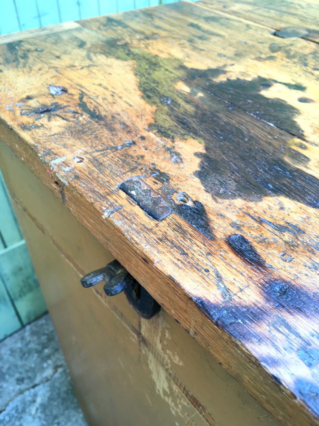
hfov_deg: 48.2
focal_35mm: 29
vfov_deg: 61.7
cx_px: 160
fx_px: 356
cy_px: 213
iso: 32
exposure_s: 1/50
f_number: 2.2
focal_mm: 4.15
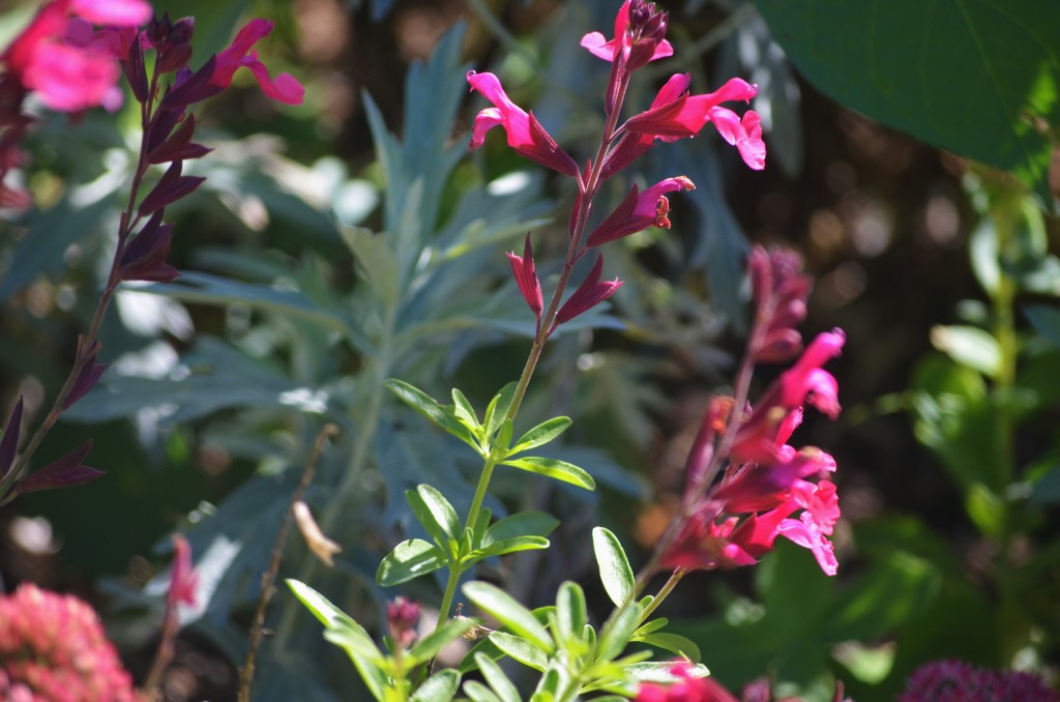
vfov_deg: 3.8
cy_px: 351
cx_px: 530
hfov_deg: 5.7
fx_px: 10577
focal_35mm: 360
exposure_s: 1/500
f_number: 5.6
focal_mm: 240
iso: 400
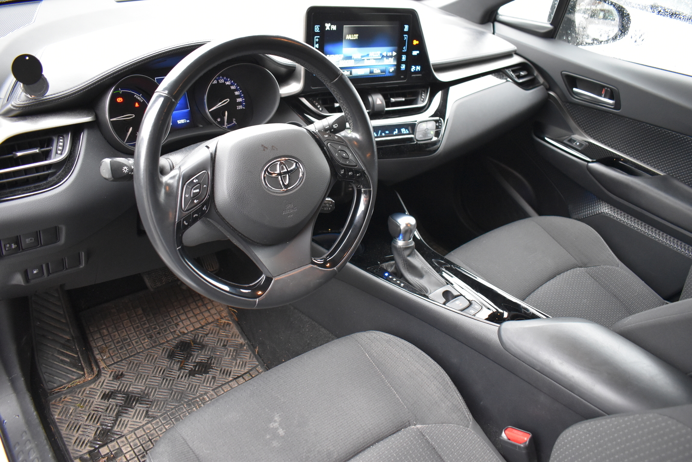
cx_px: 346
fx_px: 519
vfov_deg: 47.9
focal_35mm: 27
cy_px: 231
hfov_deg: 67.4
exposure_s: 1/60
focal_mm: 18
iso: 2000
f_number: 3.5
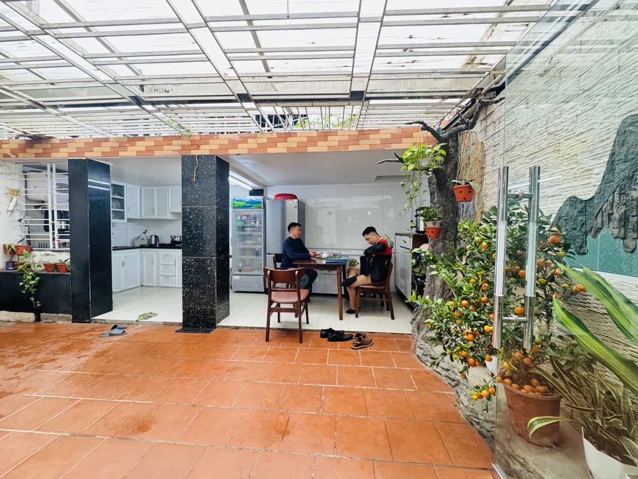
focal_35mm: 14
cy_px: 240
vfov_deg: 85.7
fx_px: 258
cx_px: 319
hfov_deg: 102.1
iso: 320
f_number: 2.2
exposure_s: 1/60
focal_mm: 2.22
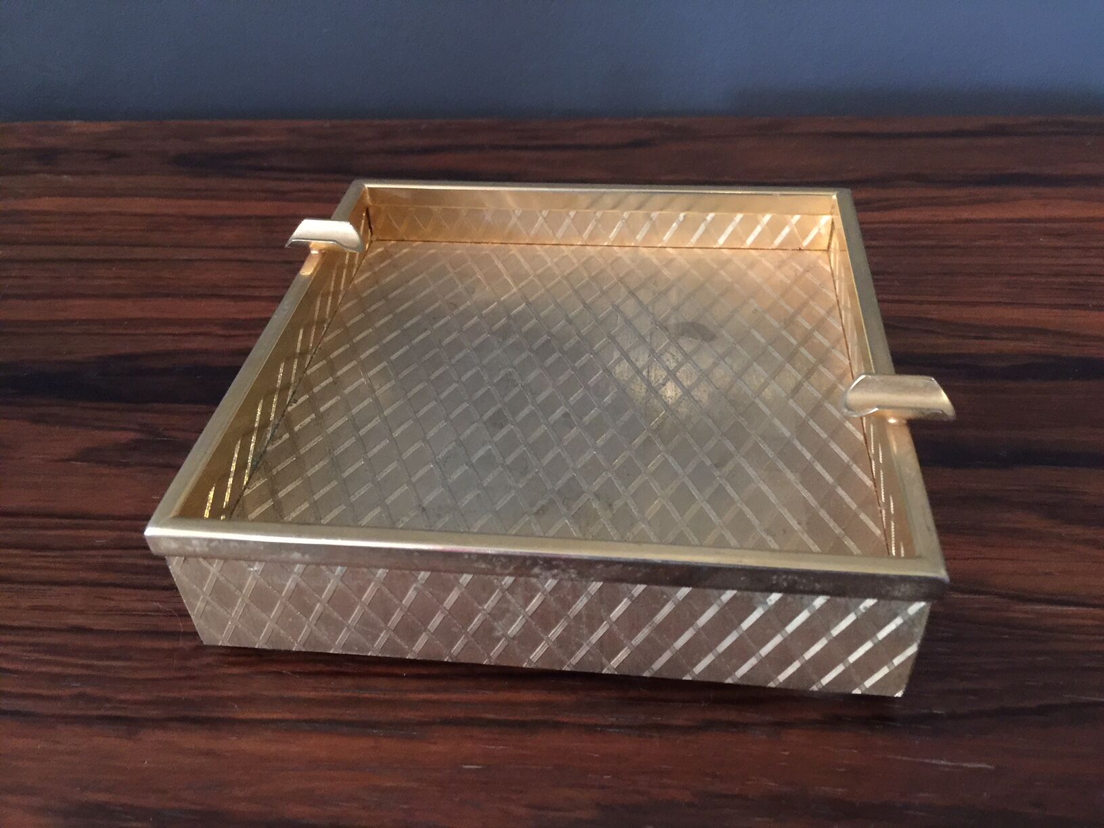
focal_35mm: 29
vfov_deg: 48.2
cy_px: 414
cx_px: 552
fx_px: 925
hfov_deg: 61.7
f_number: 2.2
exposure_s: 1/4
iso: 100
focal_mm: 4.15
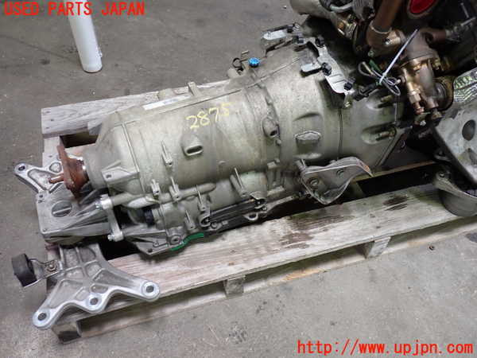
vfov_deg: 46.8
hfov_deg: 60.0
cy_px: 179
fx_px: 413
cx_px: 238
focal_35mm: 30
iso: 200
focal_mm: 5.4
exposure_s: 1/50
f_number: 2.3
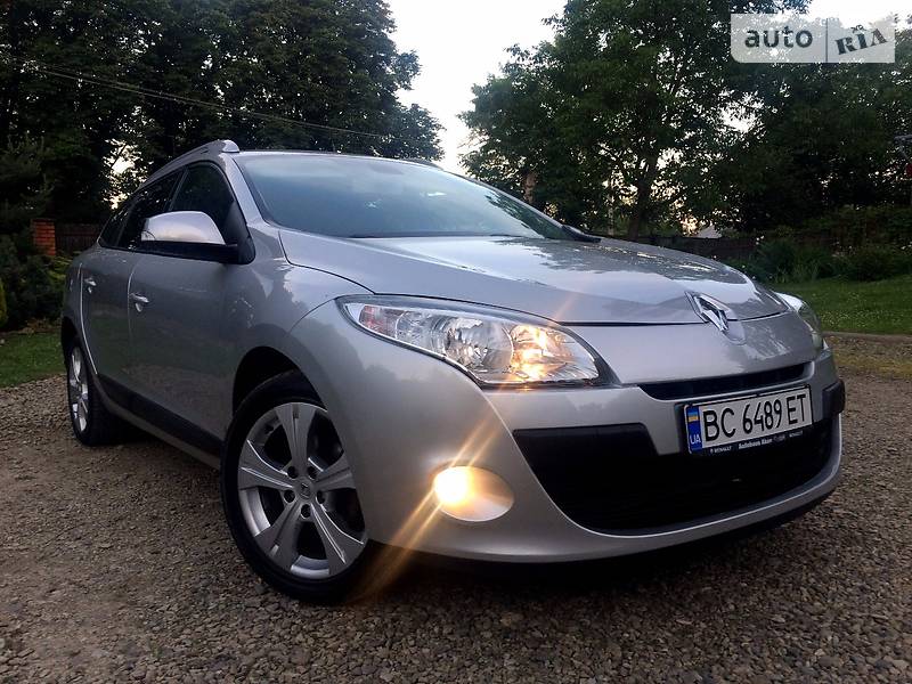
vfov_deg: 48.2
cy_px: 342
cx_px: 456
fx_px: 764
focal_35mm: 29
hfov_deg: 61.7
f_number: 2.2
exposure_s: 1/100
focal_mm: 4.2
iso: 50
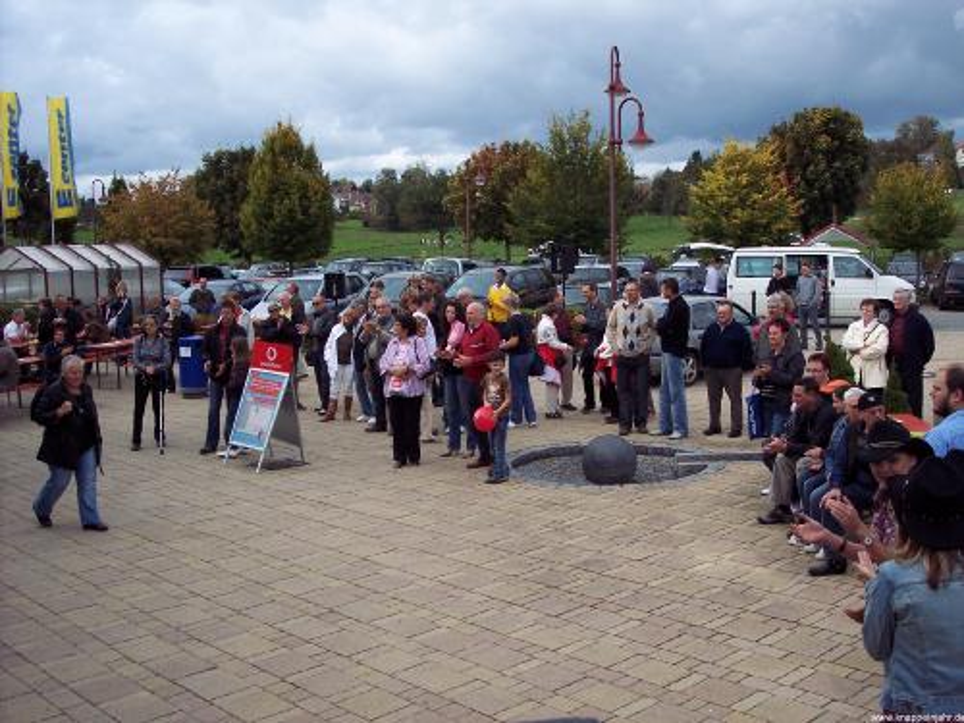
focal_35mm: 39
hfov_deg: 47.9
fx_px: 1086
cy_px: 362
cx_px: 482
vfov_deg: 36.8
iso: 100
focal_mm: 8
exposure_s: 1/500
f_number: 4
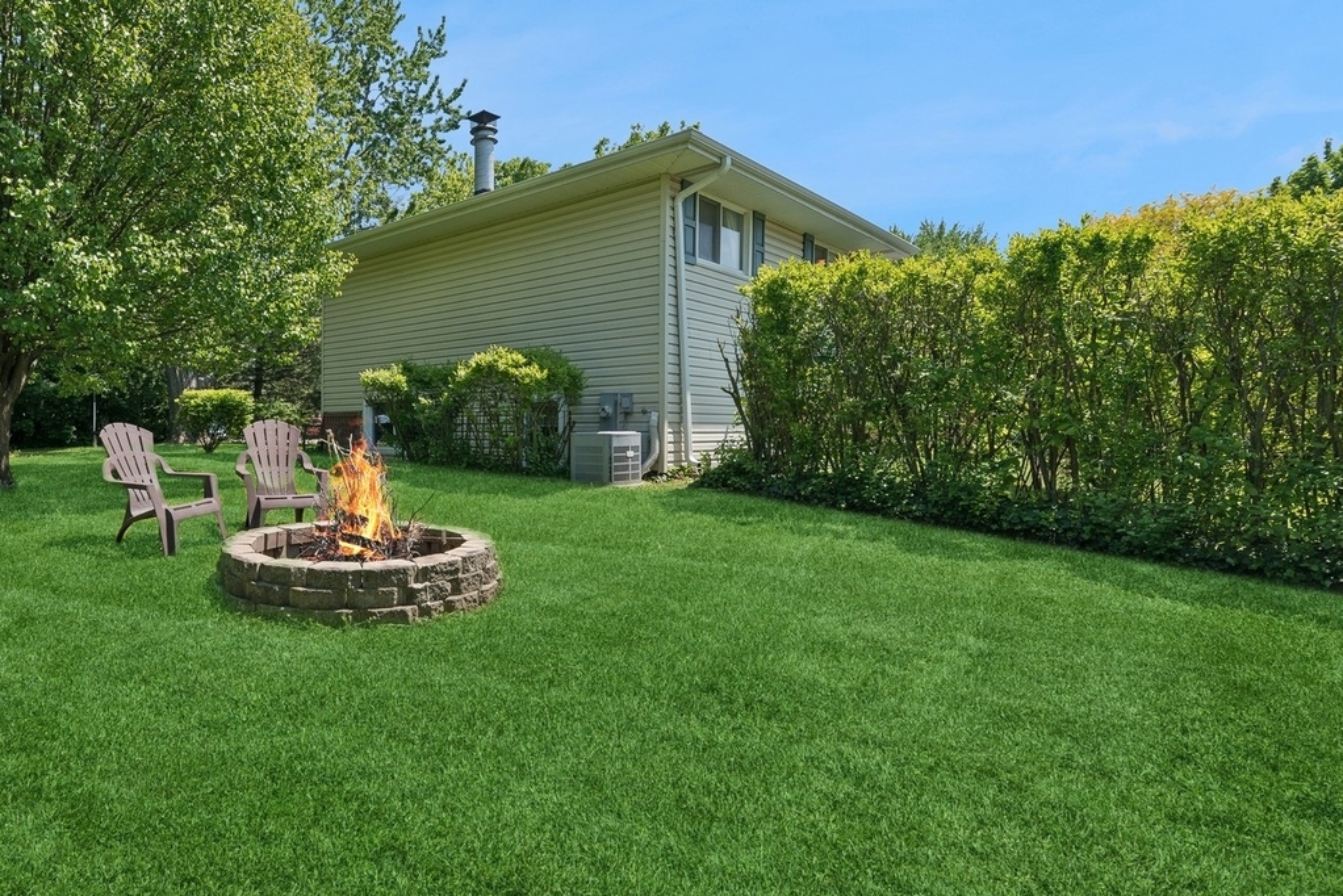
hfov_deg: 82.2
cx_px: 390
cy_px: 409
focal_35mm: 19
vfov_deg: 64.5
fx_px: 709
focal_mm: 12
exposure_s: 1/160
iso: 200
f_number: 9
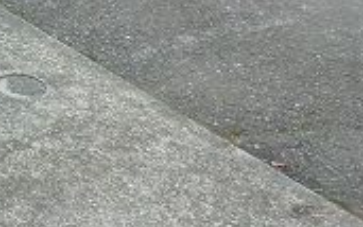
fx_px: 940
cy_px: -6
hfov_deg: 19.3
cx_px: -168
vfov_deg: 13.6
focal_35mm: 95
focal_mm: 4.3
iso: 80
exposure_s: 1/60
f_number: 3.2
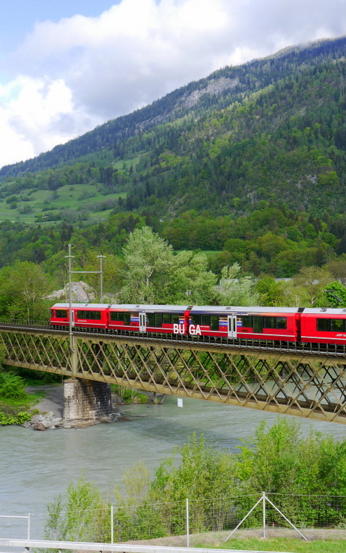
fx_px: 739
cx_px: 276
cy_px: 281
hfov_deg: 25.9
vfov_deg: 41.0
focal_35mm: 49
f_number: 6.3
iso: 160
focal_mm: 17
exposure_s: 1/250
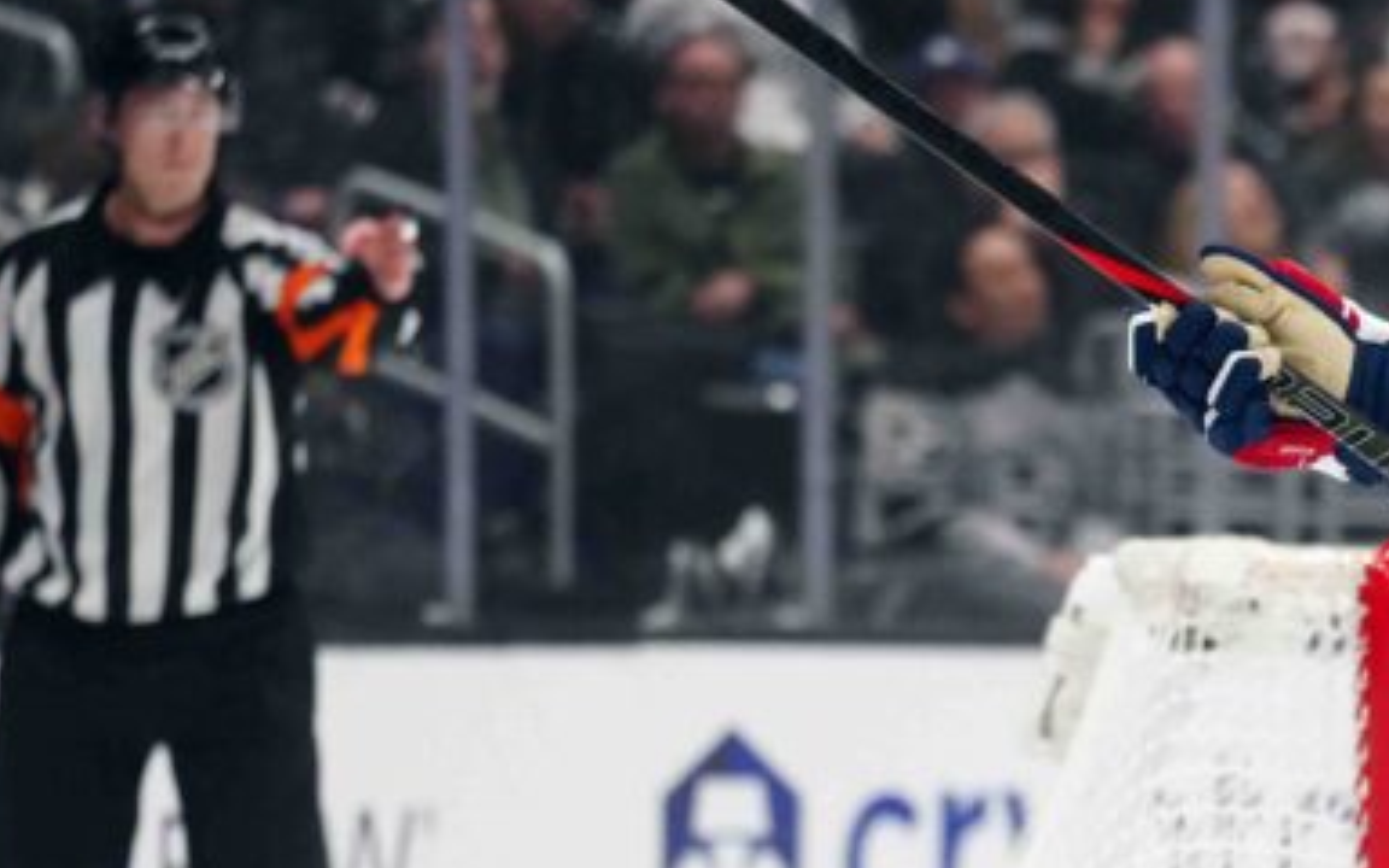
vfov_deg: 4.4
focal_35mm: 296
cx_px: 1957
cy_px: 940
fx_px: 11205
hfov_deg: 7.0
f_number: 2
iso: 2000
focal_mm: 93
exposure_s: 1/4000
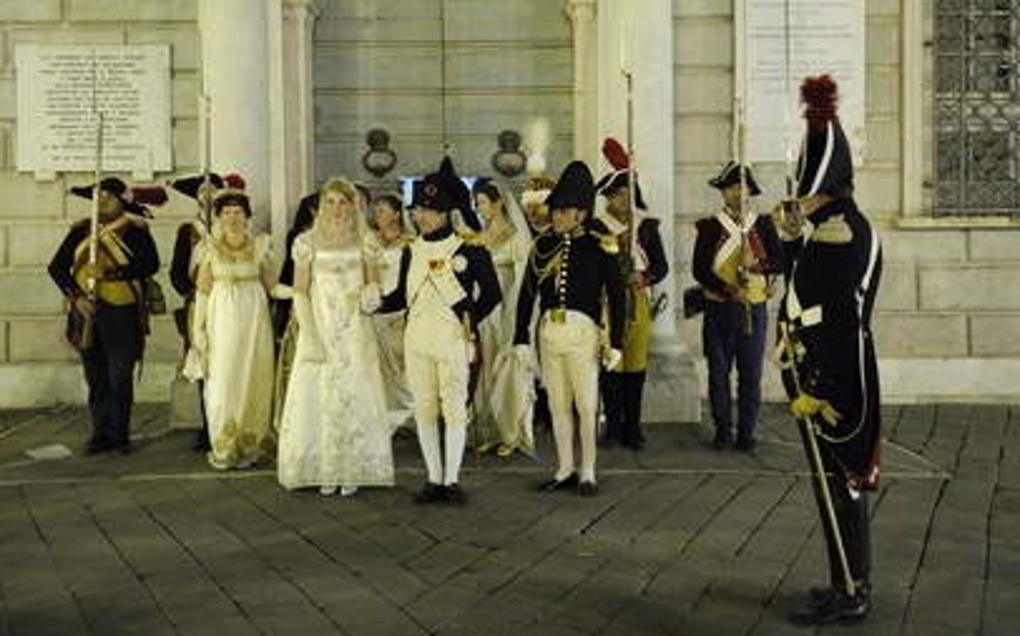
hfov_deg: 51.6
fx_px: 1055
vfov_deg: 33.5
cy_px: 292
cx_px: 502
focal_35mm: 38
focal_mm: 36
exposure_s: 1/15
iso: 1600
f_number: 2.8
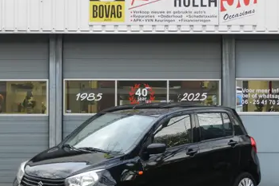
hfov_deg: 17.1
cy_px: 99
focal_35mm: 120
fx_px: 930
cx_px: 126
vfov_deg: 11.4
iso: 180
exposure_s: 1/30
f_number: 4.4
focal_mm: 14.9
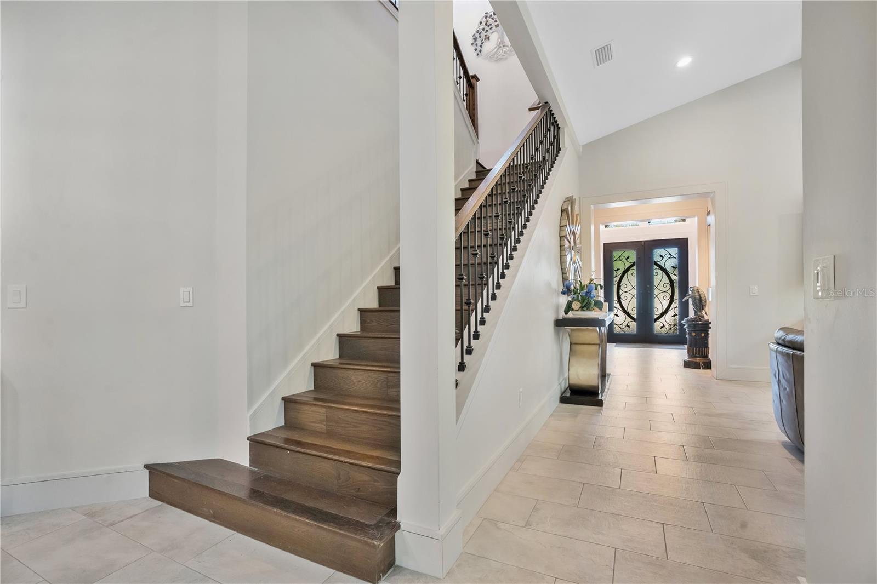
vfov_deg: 73.7
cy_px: 292
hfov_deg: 96.7
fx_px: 390
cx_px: 438
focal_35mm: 16
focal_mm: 16
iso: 10000
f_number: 8
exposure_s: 1/30
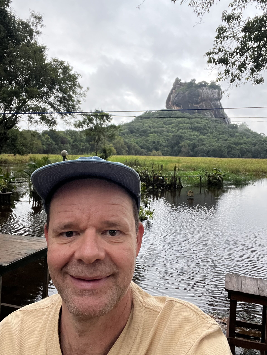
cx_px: 134
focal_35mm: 30
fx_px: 309
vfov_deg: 60.0
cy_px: 178
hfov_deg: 46.8
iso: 400
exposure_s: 1/58
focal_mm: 2.71
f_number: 2.2
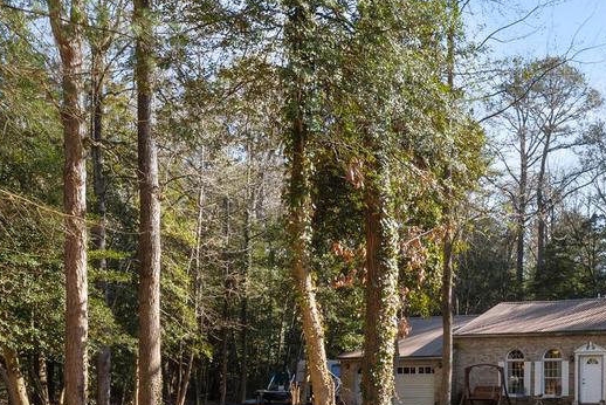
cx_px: 377
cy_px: 419
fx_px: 863
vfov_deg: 25.0
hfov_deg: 38.5
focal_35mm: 51
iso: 250
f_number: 7.1
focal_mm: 12.3
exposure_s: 1/200
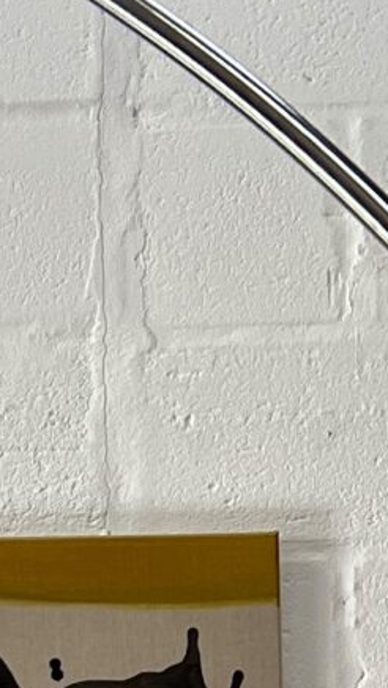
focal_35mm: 166
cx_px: -759
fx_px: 3034
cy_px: 1555
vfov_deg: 11.2
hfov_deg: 6.7
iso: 50
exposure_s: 1/195
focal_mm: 5.7
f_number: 1.5
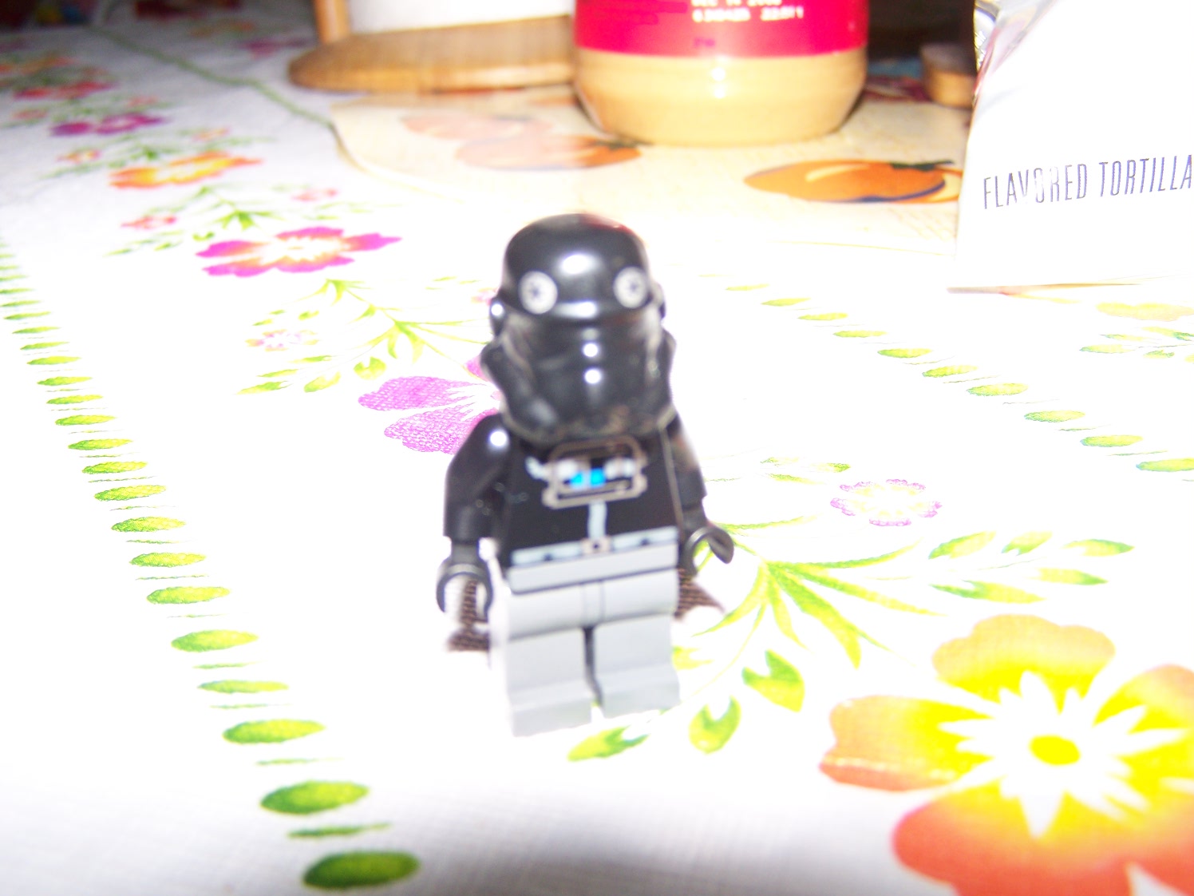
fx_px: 1311
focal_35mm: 38
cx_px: 597
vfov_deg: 37.7
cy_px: 448
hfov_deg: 49.0
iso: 80
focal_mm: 6.3
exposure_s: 1/60
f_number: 2.8
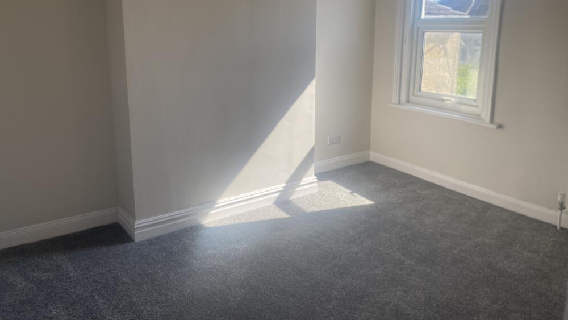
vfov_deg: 39.9
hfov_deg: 66.1
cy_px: 115
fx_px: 437
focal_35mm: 29
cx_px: 287
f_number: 1.8
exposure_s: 1/417
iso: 32
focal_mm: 4.25
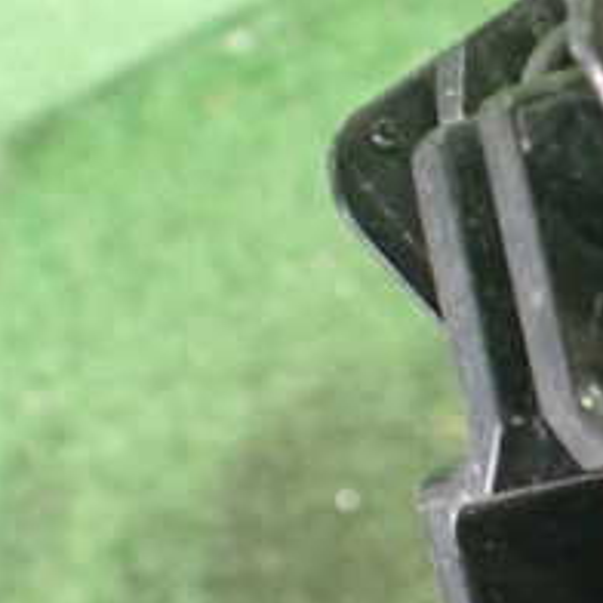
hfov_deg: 20.1
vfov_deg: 21.4
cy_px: 246
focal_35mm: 81
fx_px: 1596
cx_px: 717
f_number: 2.3
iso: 800
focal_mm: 5.4
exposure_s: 1/50
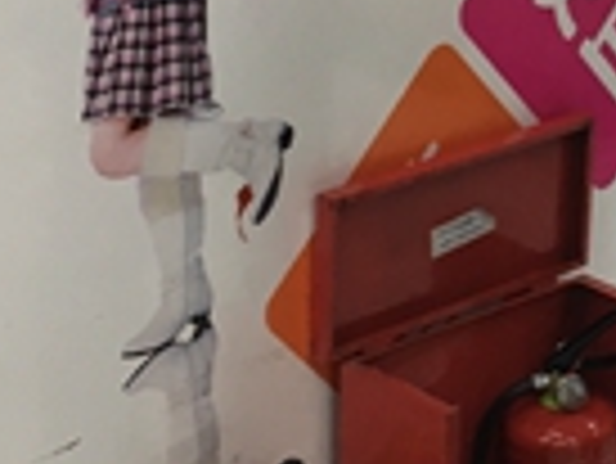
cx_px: 719
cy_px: -81
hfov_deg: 14.2
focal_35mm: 135
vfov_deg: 10.8
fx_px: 2404
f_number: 2.2
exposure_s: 1/33
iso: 64
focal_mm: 4.15
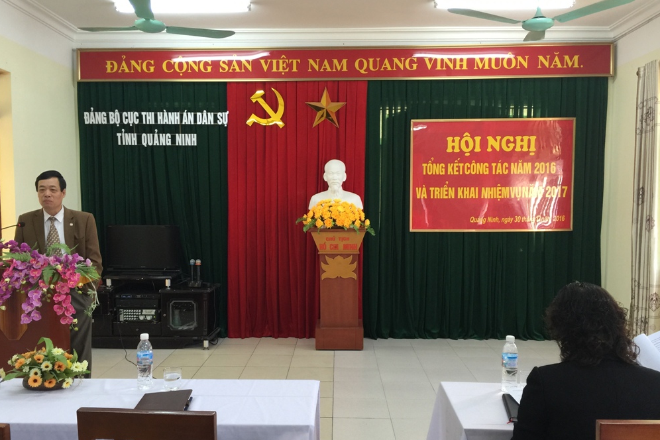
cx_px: 321
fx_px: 568
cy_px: 250
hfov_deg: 60.3
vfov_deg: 42.2
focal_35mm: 31
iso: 50
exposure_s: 1/33
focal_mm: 4.15
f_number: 2.2
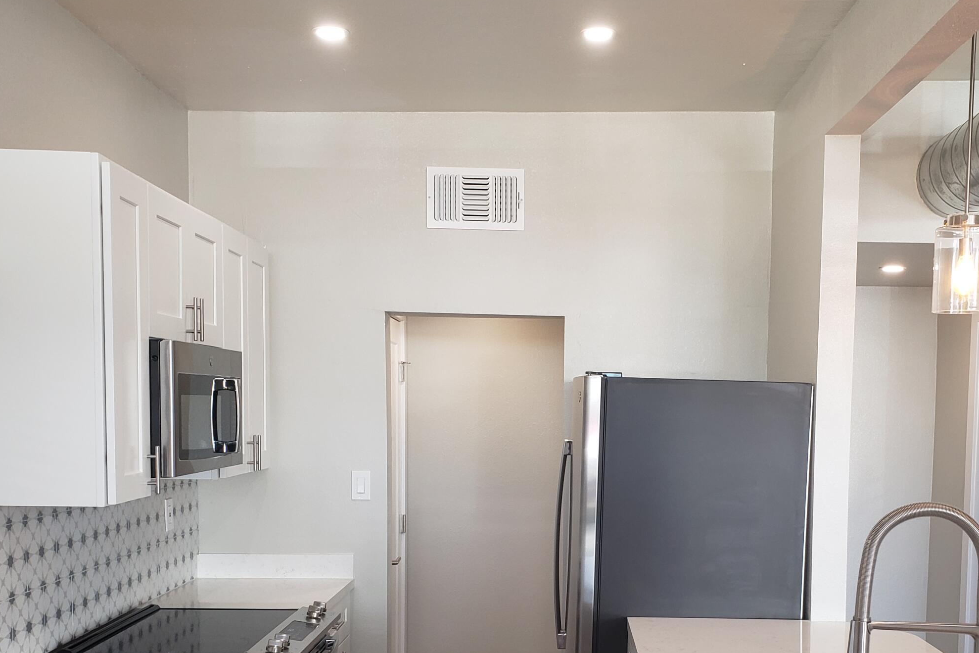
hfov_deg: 47.2
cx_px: 571
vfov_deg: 31.8
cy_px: 519
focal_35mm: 41
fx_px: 1115
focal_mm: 4.3
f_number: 2.4
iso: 80
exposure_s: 1/60
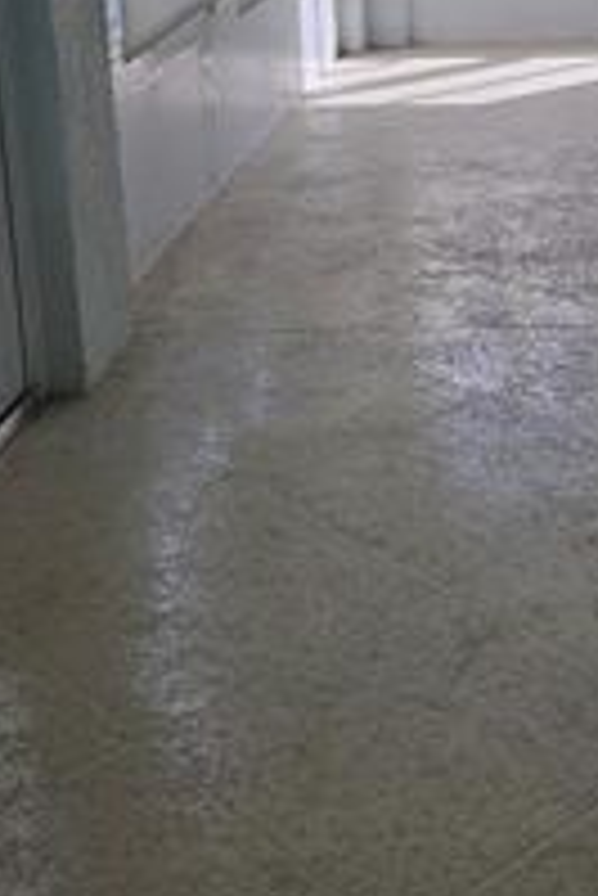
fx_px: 1592
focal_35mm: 64
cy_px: 176
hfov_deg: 20.6
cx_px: 591
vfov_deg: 30.6
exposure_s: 1/359
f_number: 1.7
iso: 50
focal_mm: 6.3
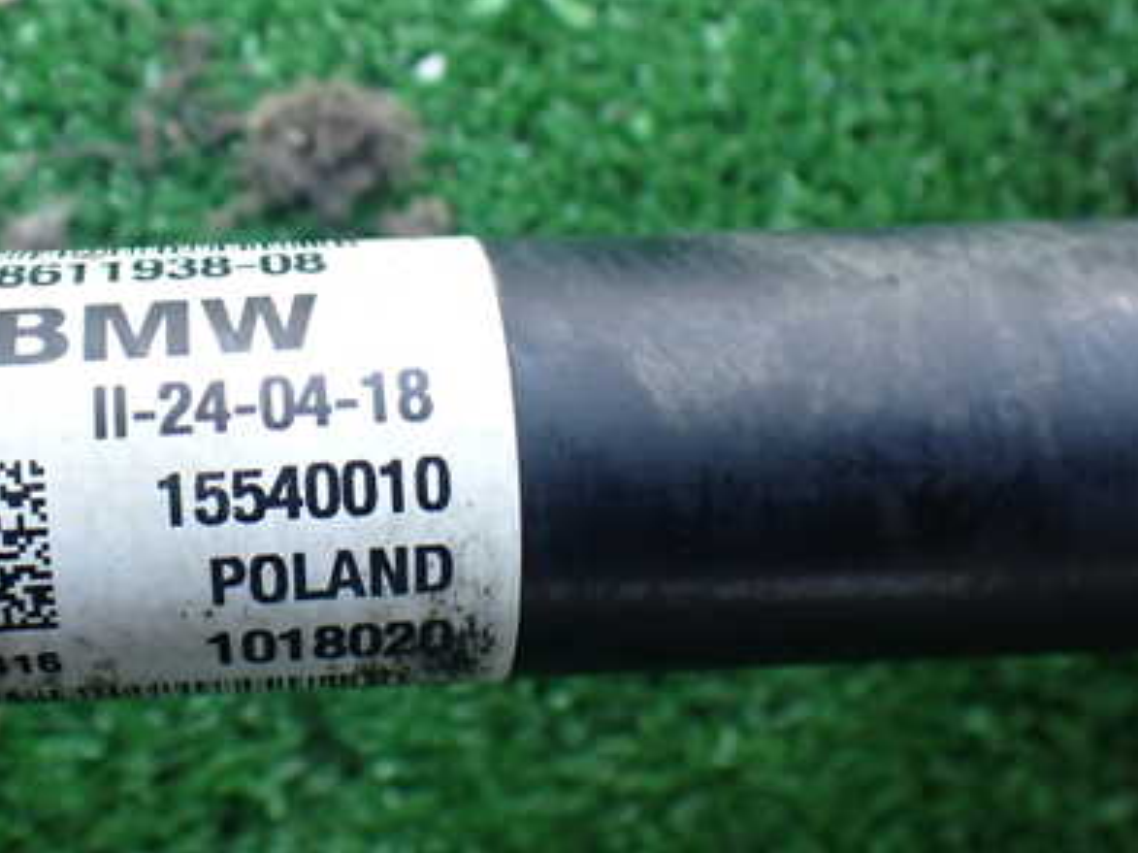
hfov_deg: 40.3
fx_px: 1512
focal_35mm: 46
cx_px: 306
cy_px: 323
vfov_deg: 31.4
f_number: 2.3
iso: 400
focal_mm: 5.4
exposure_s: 1/125
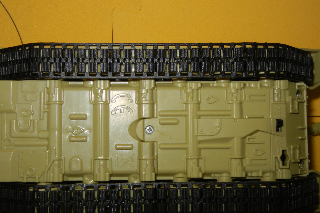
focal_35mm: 44
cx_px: 155
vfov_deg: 30.5
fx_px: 391
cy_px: 113
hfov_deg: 44.5
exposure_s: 1/30
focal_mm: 5.4
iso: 200
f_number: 7
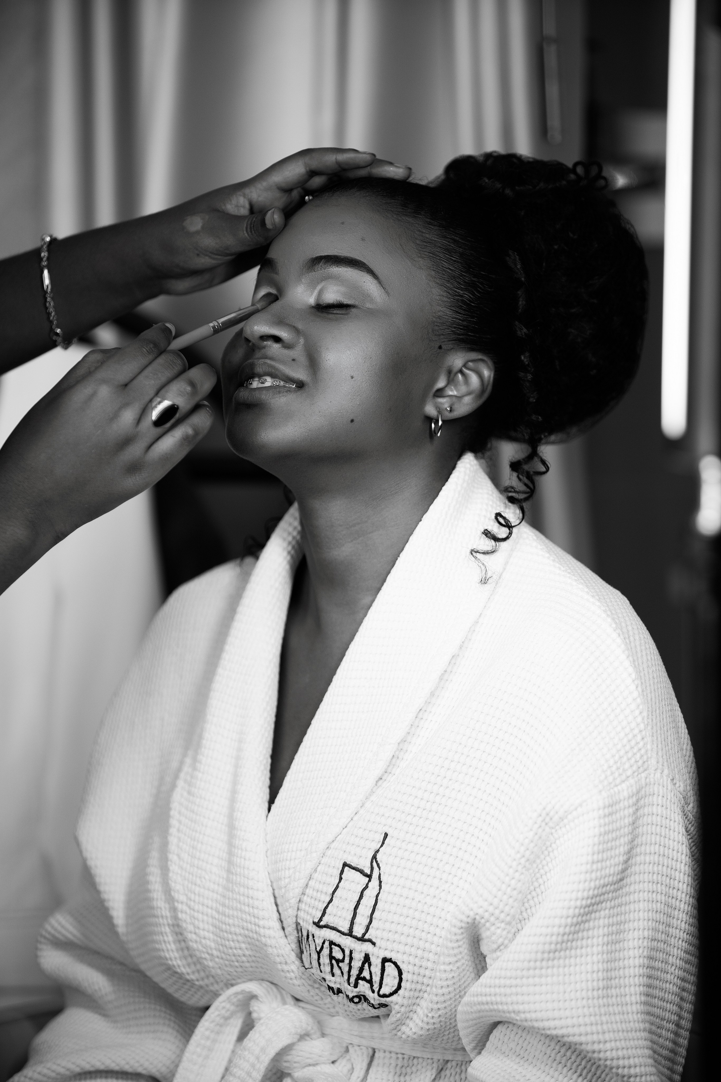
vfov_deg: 17.1
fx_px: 3605
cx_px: 360
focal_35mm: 120
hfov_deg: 11.4
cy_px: 541
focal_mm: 120
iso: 500
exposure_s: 1/160
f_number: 2.8
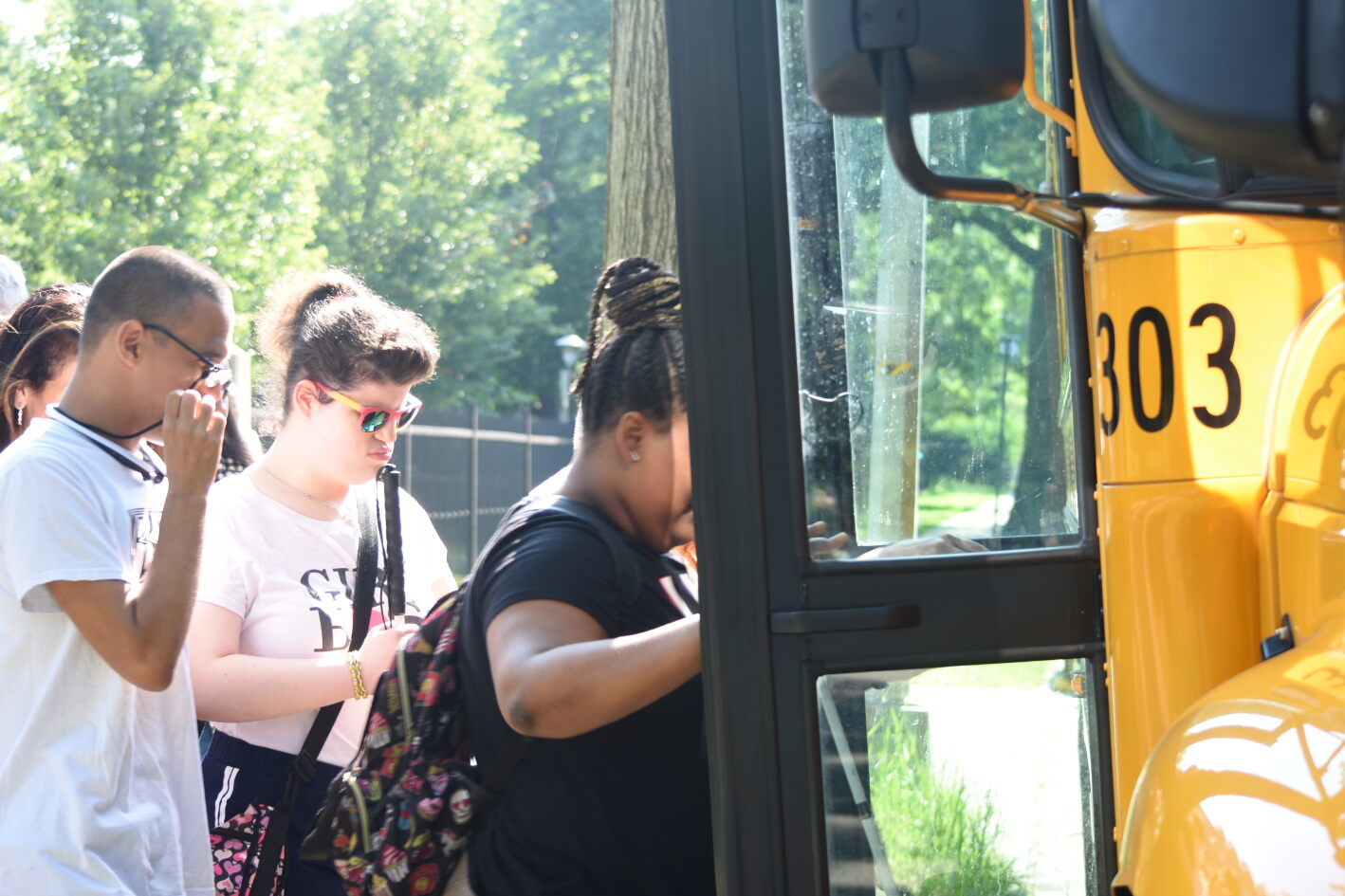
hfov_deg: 24.6
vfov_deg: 16.5
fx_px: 3082
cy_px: 448
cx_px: 672
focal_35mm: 82
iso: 100
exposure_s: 1/50
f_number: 4.5
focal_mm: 55
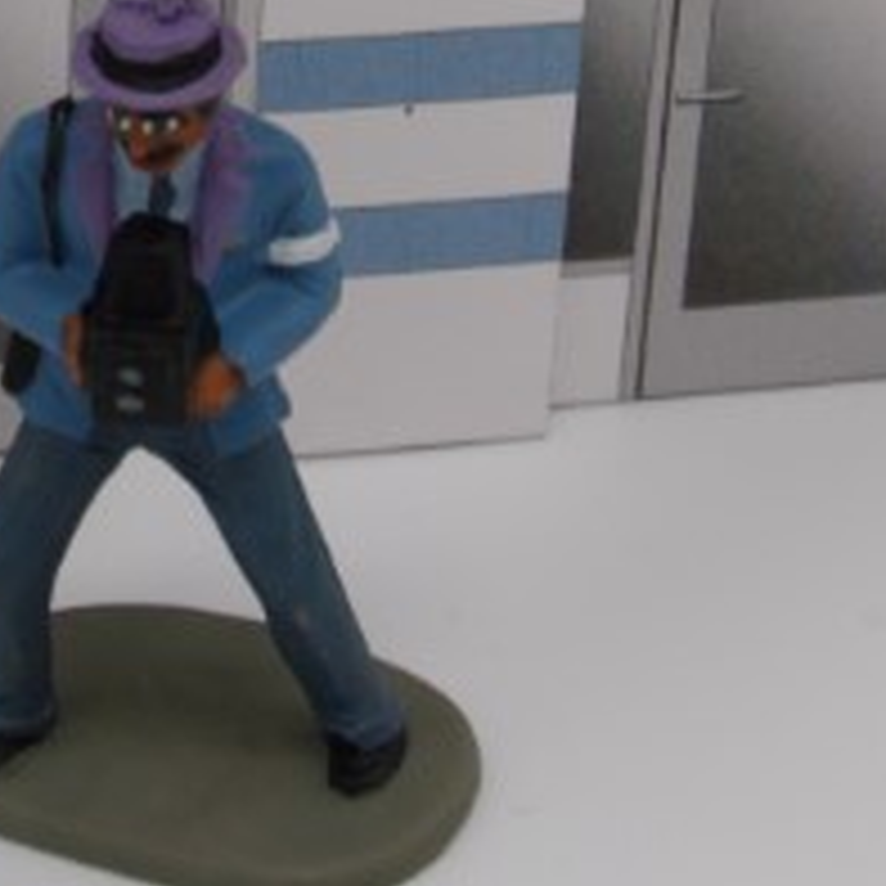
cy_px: -112
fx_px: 4141
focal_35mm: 143
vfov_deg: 12.0
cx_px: 130
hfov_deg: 12.1
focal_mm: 9.4
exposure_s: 1/52
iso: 80
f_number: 4.2
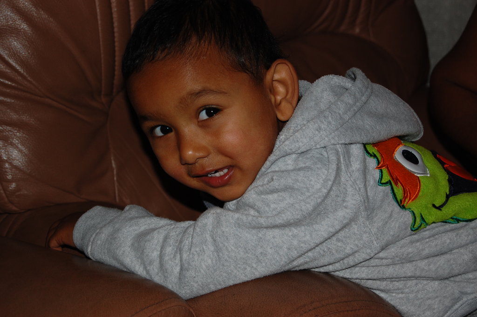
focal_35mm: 82
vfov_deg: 16.5
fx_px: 1092
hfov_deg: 24.6
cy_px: 158
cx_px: 238
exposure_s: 1/125
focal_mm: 55
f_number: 5.6
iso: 200
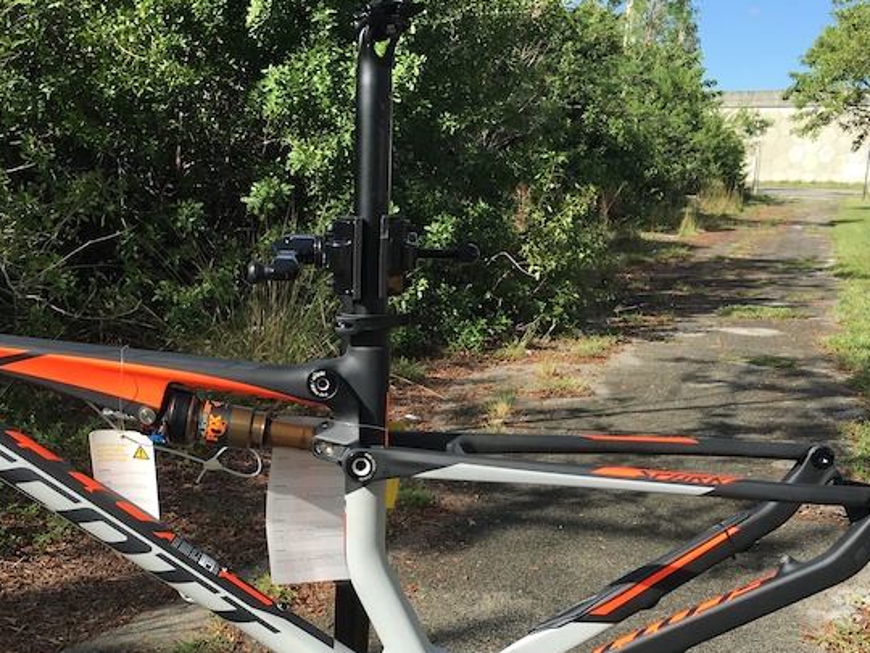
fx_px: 1081
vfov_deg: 33.0
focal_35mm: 43
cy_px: 480
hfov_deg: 43.6
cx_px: 348
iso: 25
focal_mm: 4.15
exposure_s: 1/1026
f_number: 2.2
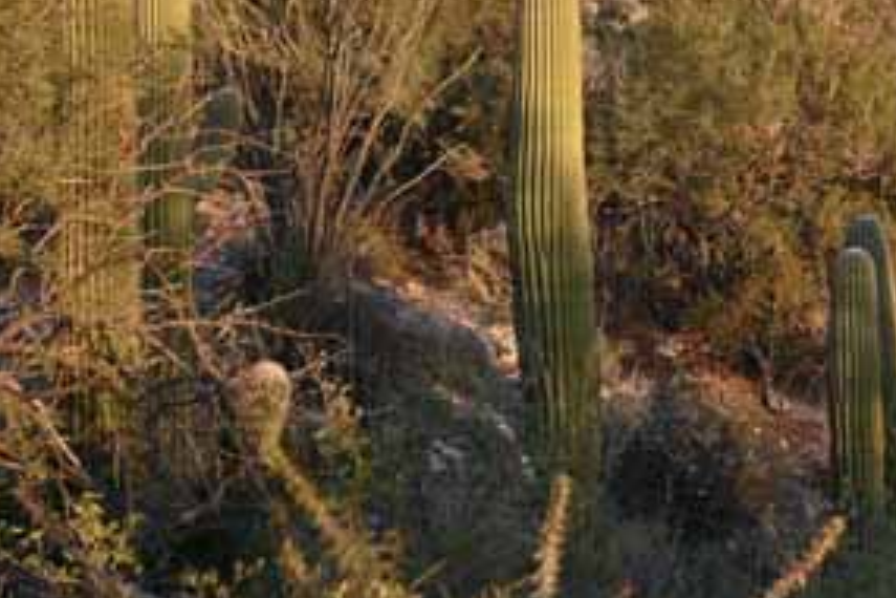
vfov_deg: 8.6
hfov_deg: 12.7
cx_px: 1176
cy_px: -192
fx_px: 3907
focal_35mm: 157
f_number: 5
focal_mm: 56
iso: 100
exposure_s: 1/250
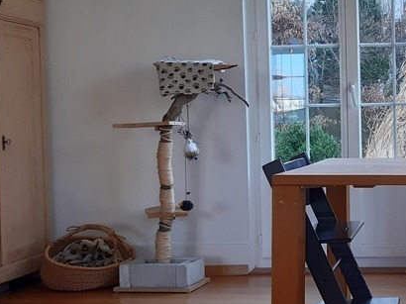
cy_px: 141
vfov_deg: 22.6
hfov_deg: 28.1
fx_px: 762
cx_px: 405
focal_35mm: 65
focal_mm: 3.92
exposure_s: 1/100
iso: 80
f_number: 1.7
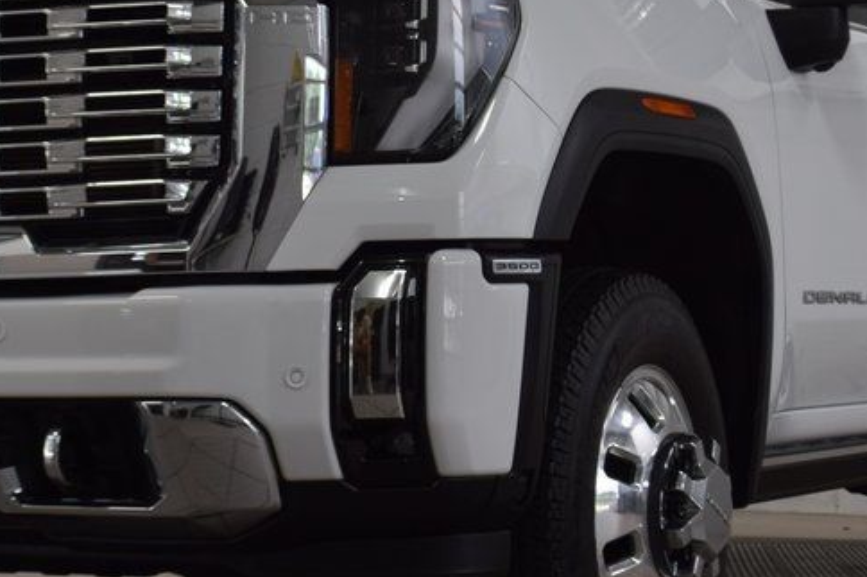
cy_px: 187
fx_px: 2599
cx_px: 392
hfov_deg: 18.9
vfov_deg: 12.6
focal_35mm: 108
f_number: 5
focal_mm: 34
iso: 400
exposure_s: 1/60
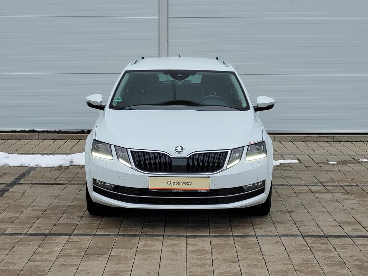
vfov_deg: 19.4
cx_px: 184
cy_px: 138
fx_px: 808
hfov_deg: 25.7
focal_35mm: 76
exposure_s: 1/100
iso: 32
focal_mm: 7.12
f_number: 2.4
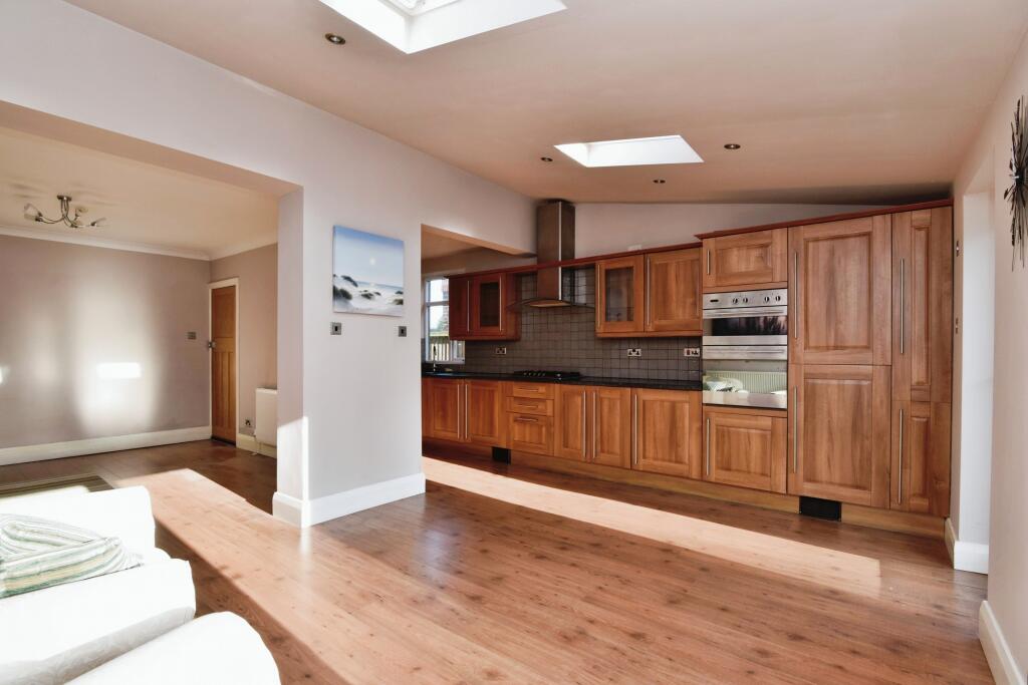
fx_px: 457
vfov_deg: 73.8
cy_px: 342
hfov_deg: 96.7
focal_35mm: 16
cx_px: 514
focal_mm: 16
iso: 400
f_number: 7.1
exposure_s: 1/100
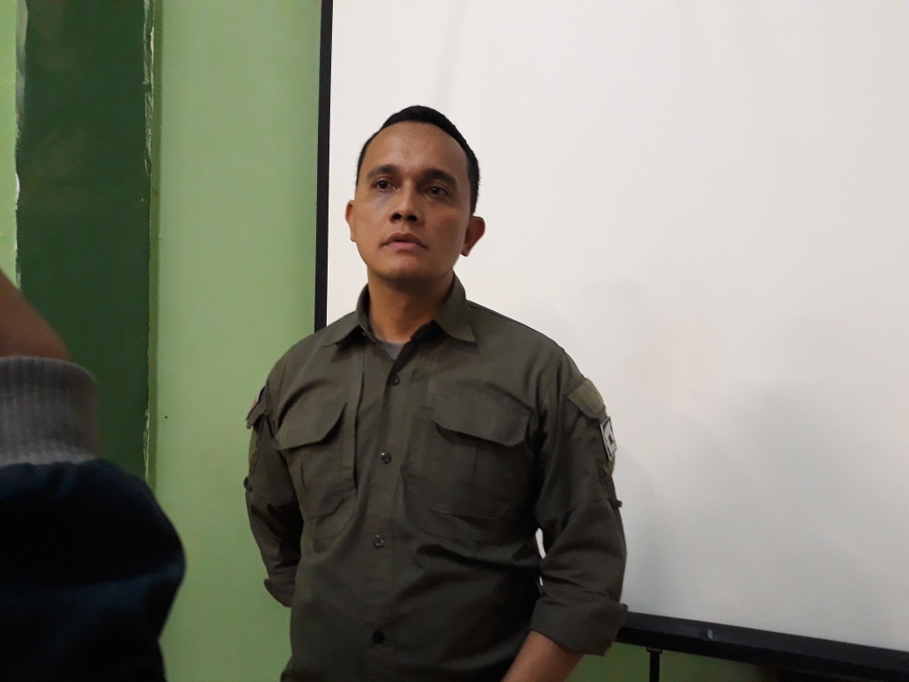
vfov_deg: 51.4
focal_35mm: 27
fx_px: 709
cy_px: 341
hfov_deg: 65.3
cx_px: 454
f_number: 1.7
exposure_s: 1/25
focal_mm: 3.71
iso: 400
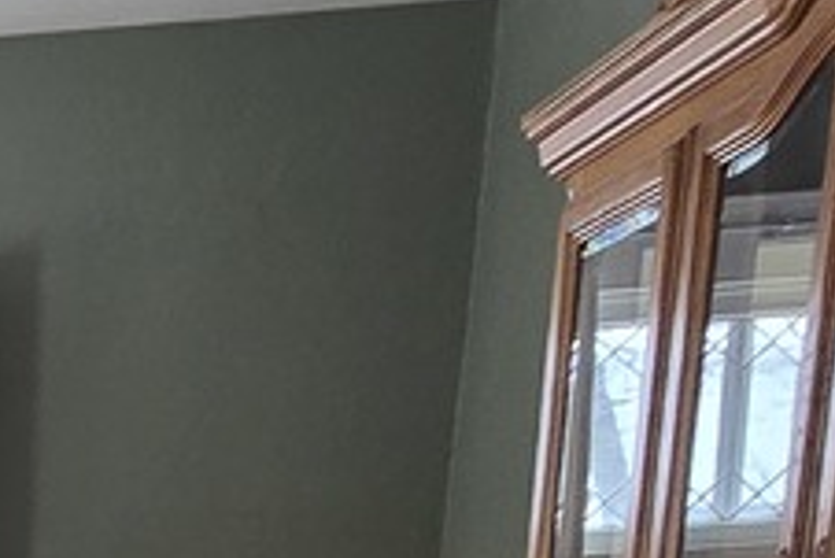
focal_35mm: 86
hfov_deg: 17.9
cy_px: 1260
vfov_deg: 12.9
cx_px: -743
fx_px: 1996
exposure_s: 1/60
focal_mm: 2.2
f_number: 2.2
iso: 125
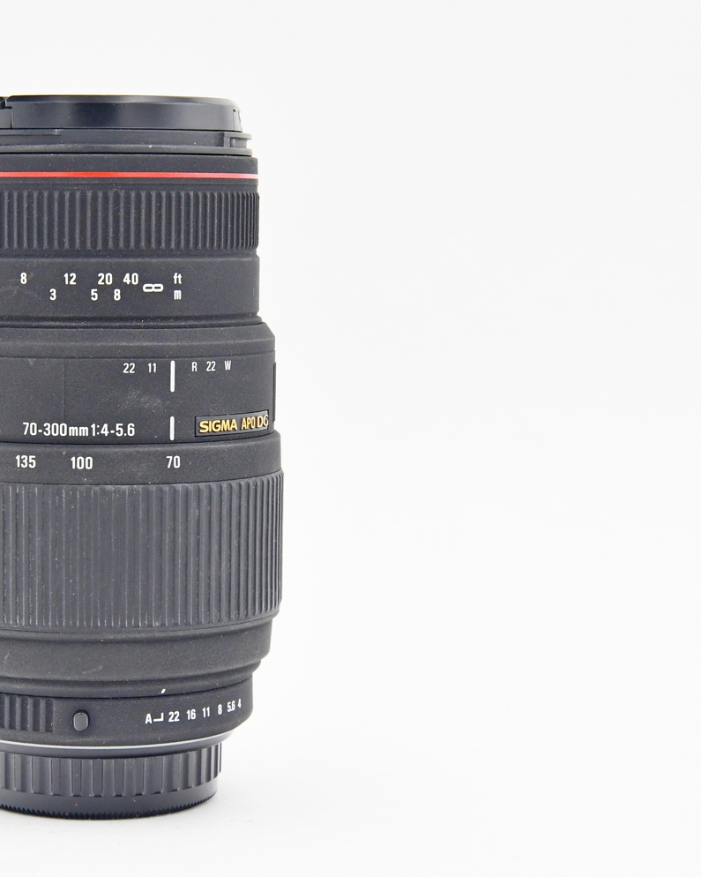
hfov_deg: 15.0
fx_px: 2646
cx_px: 94
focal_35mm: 102
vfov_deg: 18.8
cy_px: 440
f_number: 7.1
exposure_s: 1/160
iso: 1250
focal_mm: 48
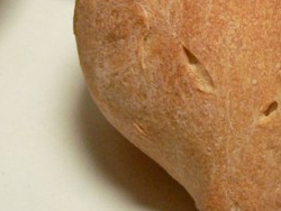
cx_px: 278
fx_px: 1544
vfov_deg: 7.8
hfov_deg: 10.3
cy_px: 60
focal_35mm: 190
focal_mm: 15.8
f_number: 2.8
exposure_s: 1/80
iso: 400
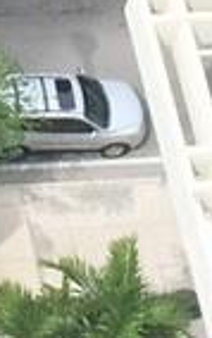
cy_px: -317
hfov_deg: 4.7
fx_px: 2556
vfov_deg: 7.3
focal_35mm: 277
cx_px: 62
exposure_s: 1/1068
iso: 32
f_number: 2.2
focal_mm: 4.15
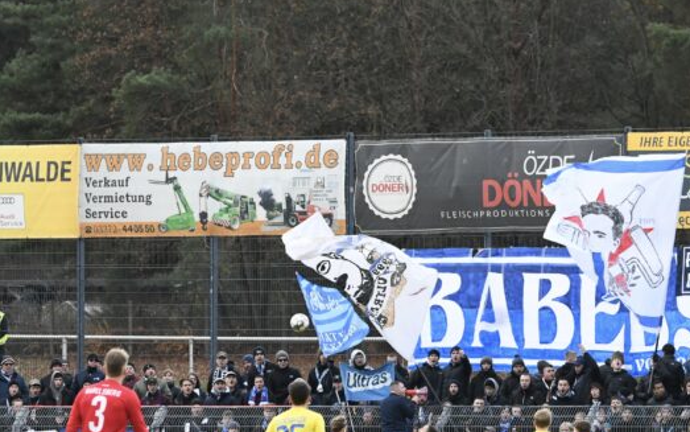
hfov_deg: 5.7
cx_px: 484
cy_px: 414
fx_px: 6940
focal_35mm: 369
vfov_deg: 3.6
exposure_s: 1/1600
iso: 4000
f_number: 7.1
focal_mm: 185
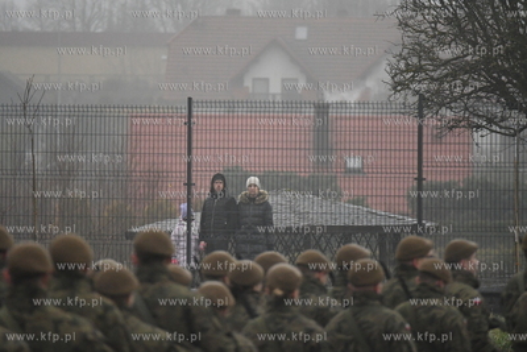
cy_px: 176
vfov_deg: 3.3
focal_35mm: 420
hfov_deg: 4.9
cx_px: 264
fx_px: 6150
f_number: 5.6
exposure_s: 1/3200
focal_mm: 280
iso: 6400
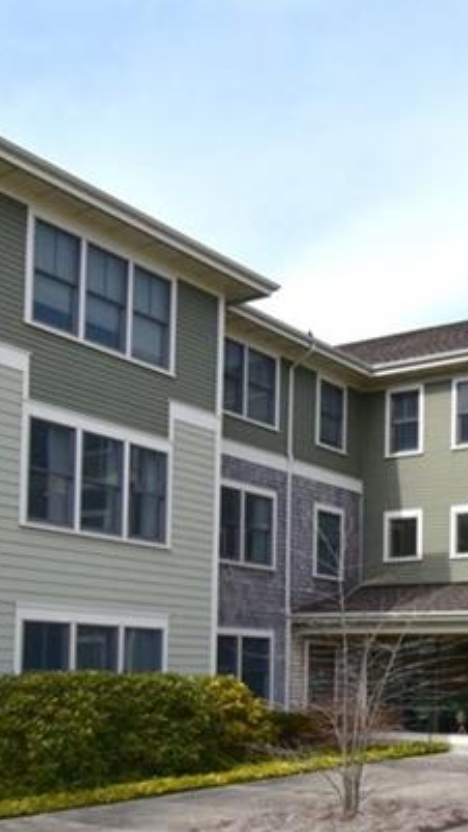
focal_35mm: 40
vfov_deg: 48.2
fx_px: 883
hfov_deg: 27.5
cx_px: 499
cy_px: 644
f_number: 11
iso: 400
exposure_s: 1/400
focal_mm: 10
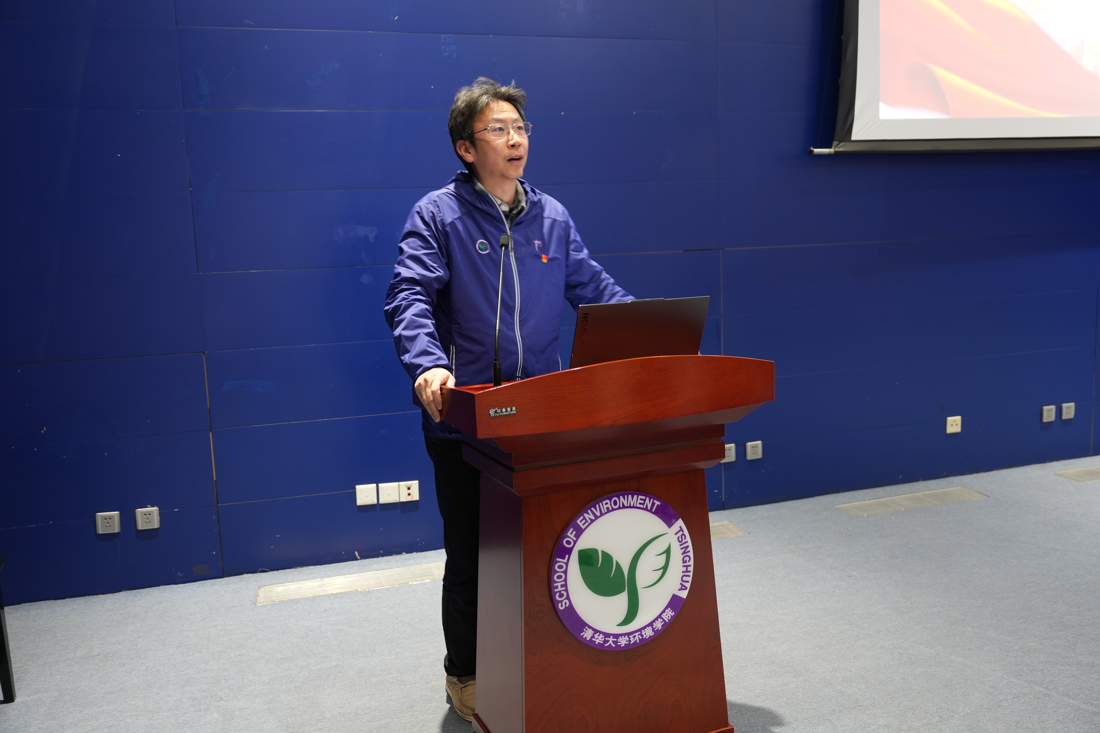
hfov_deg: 61.9
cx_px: 550
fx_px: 917
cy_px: 366
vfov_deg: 43.6
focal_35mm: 30
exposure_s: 1/8
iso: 400
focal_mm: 30
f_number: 2.8
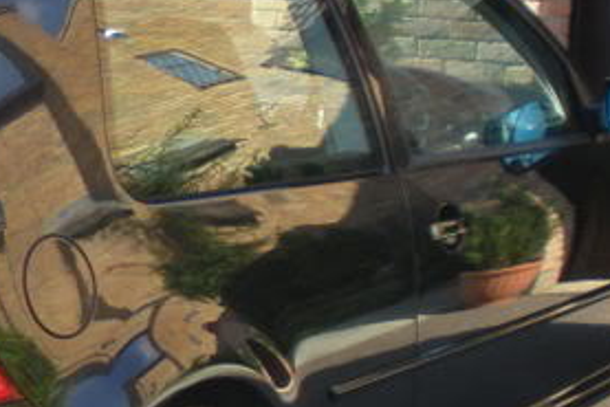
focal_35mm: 114
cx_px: -29
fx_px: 1933
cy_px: 332
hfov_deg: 17.4
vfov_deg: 12.0
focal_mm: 6.3
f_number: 3.1
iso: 64
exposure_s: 1/146
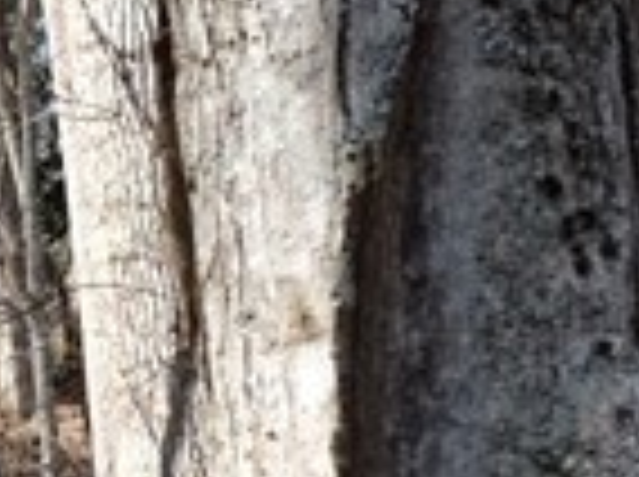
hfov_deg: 5.2
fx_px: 6505
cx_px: -1516
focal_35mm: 353
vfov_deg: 4.2
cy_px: 675
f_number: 5.6
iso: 200
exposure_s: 1/160
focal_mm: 32
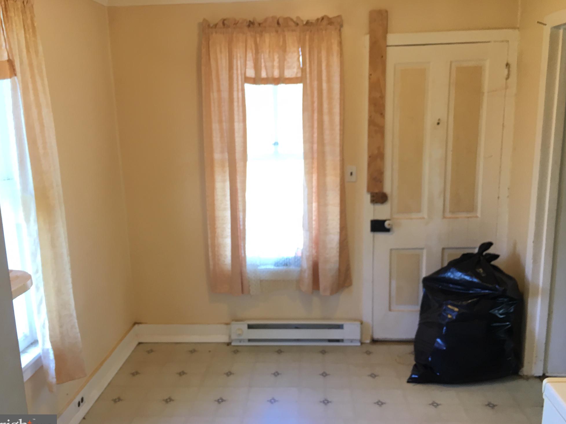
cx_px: 278
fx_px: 491
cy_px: 219
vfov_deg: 46.8
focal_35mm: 30
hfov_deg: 60.0
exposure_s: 1/30
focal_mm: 4.15
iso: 50
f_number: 2.2
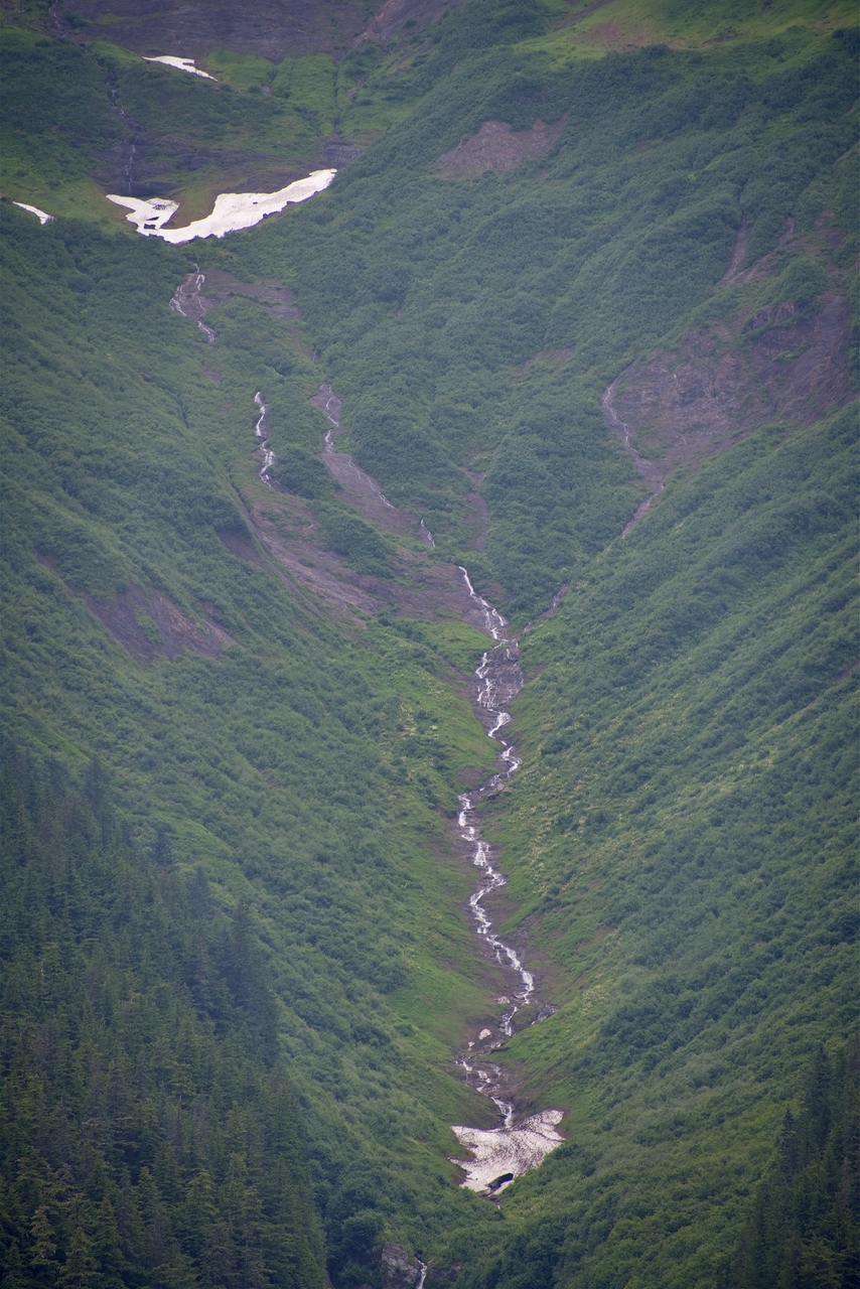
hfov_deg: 4.6
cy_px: 644
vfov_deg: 6.9
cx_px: 430
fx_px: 10743
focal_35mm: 300
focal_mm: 300
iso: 400
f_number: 5.6
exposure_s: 1/640
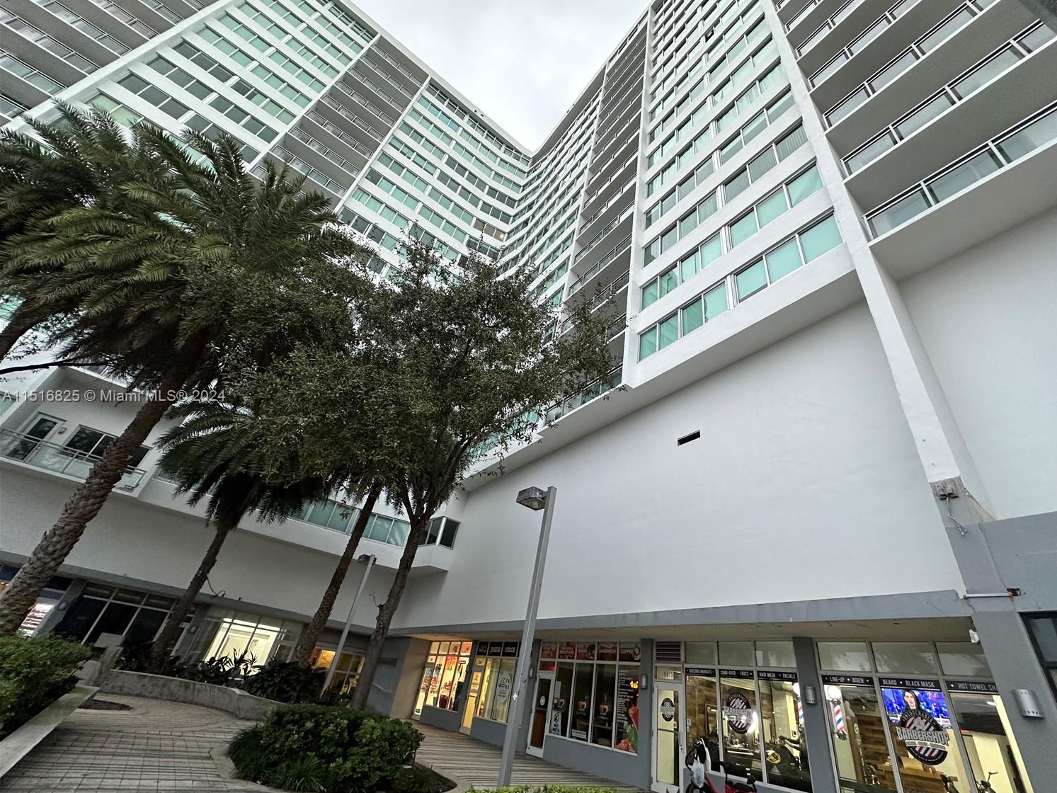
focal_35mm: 15
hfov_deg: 98.0
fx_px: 458
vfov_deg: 81.8
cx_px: 566
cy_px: 397
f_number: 2.2
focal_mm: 2.22
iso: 250
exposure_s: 1/120
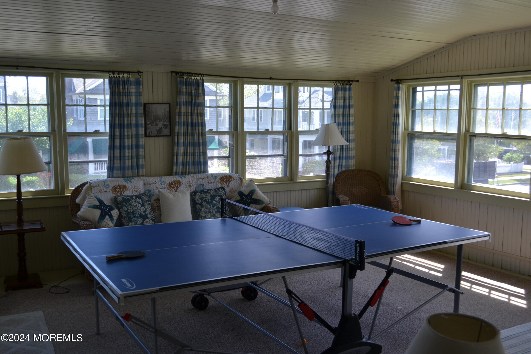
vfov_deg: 36.9
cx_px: 266
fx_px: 531
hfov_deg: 53.1
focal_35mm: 36
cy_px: 177
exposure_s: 1/125
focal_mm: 24
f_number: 5.6
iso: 200
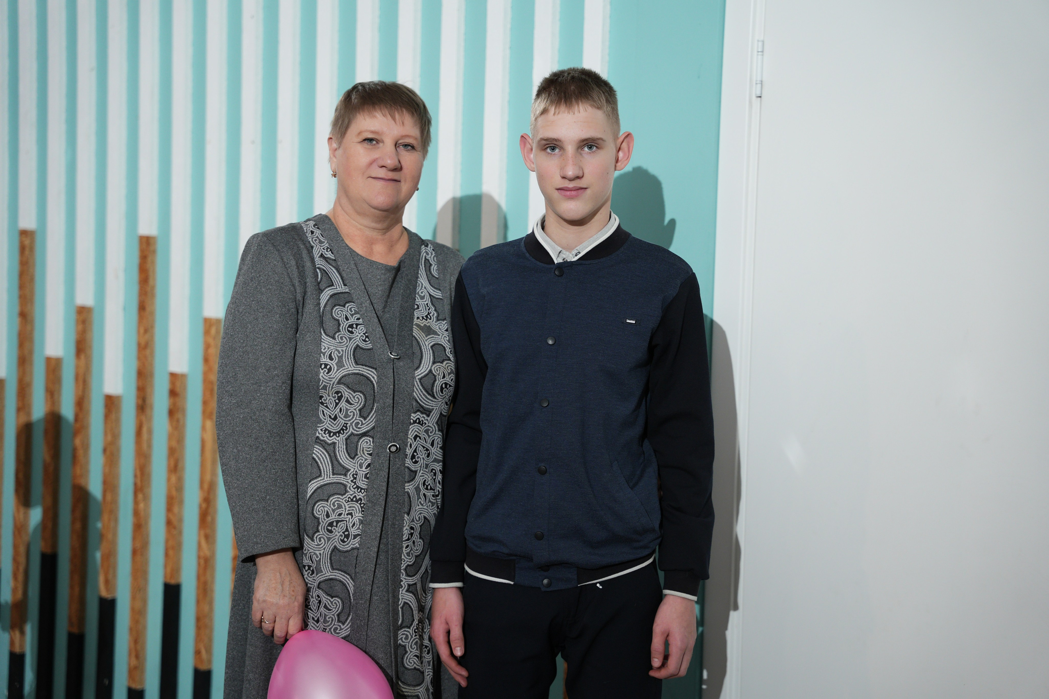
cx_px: 524
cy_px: 350
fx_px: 2040
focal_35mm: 70
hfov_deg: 28.8
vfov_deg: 19.5
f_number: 3.2
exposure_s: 1/160
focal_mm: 70
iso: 800
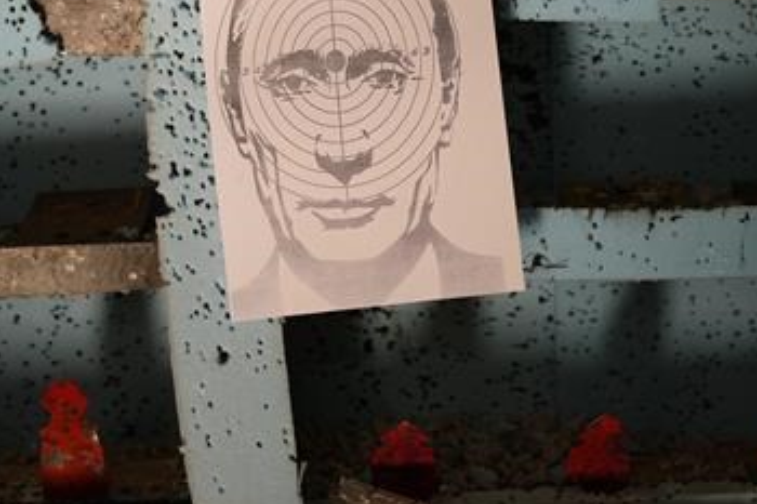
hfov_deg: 20.0
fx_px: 2144
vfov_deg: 13.3
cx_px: 340
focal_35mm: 102
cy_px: 51
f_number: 3.2
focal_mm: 55
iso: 500
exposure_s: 1/200
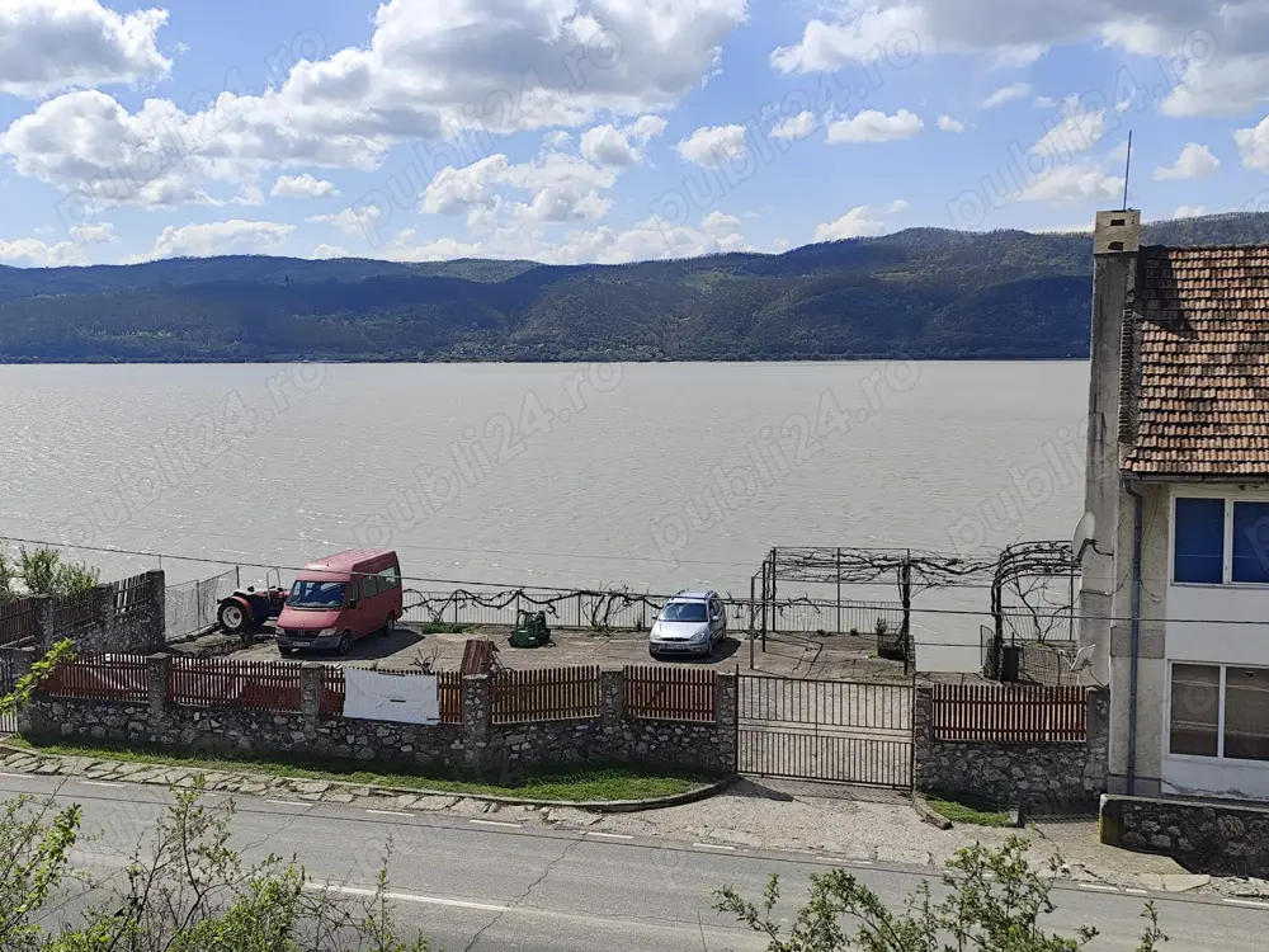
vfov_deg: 38.7
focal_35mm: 37
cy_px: 476
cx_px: 634
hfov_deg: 50.1
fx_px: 1356
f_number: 1.65
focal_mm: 6.19
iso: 50
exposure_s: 1/1530
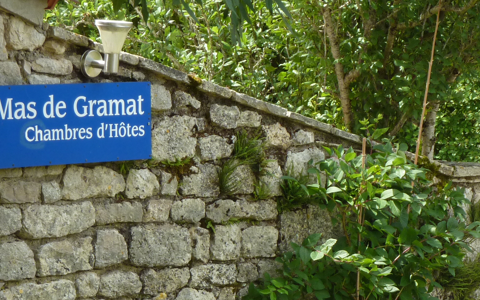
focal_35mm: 179
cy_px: 310
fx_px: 2342
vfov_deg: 7.3
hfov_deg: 11.7
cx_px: 342
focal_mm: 14.7
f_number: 4.3
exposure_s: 1/320
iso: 160
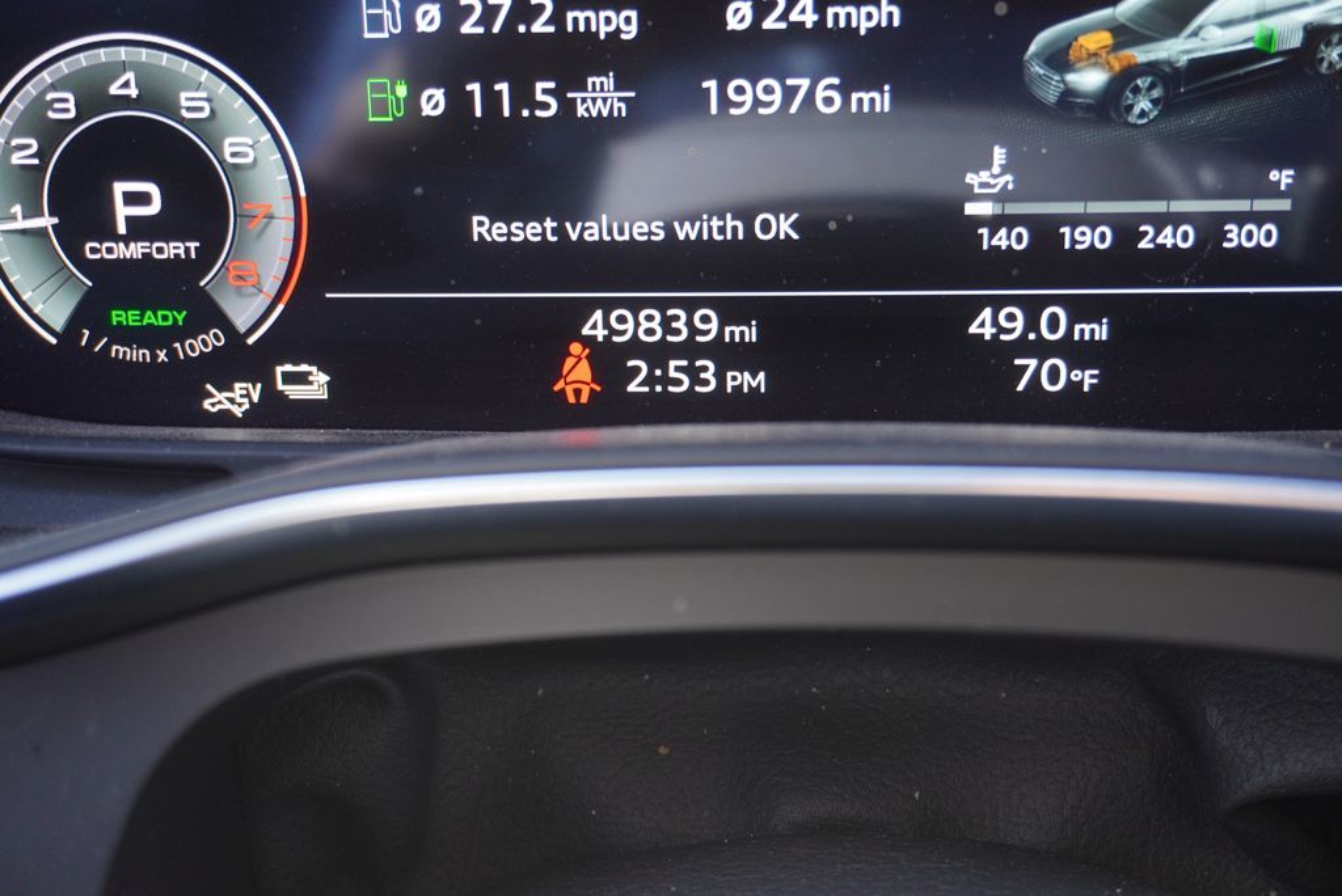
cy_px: 448
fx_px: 1734
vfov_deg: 29.0
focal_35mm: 46
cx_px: 671
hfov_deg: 42.3
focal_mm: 31
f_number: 5
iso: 500
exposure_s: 1/60
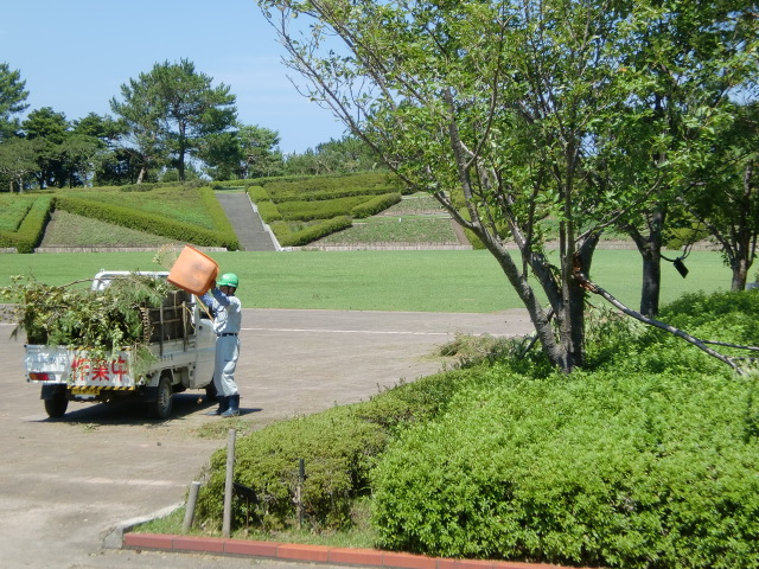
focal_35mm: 81
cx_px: 380
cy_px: 284
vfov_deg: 18.2
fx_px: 1776
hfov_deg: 24.1
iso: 64
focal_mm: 14.49
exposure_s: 1/320
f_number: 5
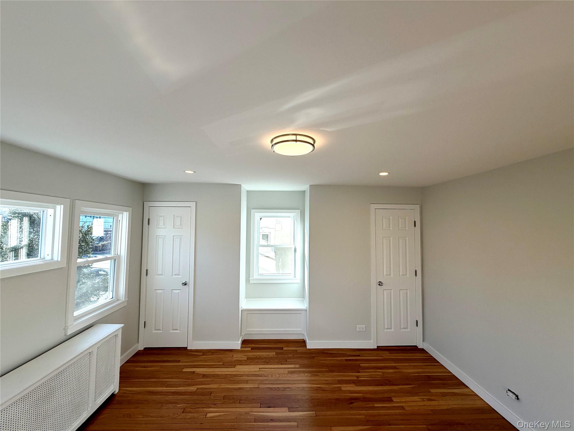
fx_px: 232
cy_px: 216
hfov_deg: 102.1
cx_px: 287
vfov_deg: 85.7
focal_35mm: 14
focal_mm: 2.22
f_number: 2.2
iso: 40
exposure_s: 1/245
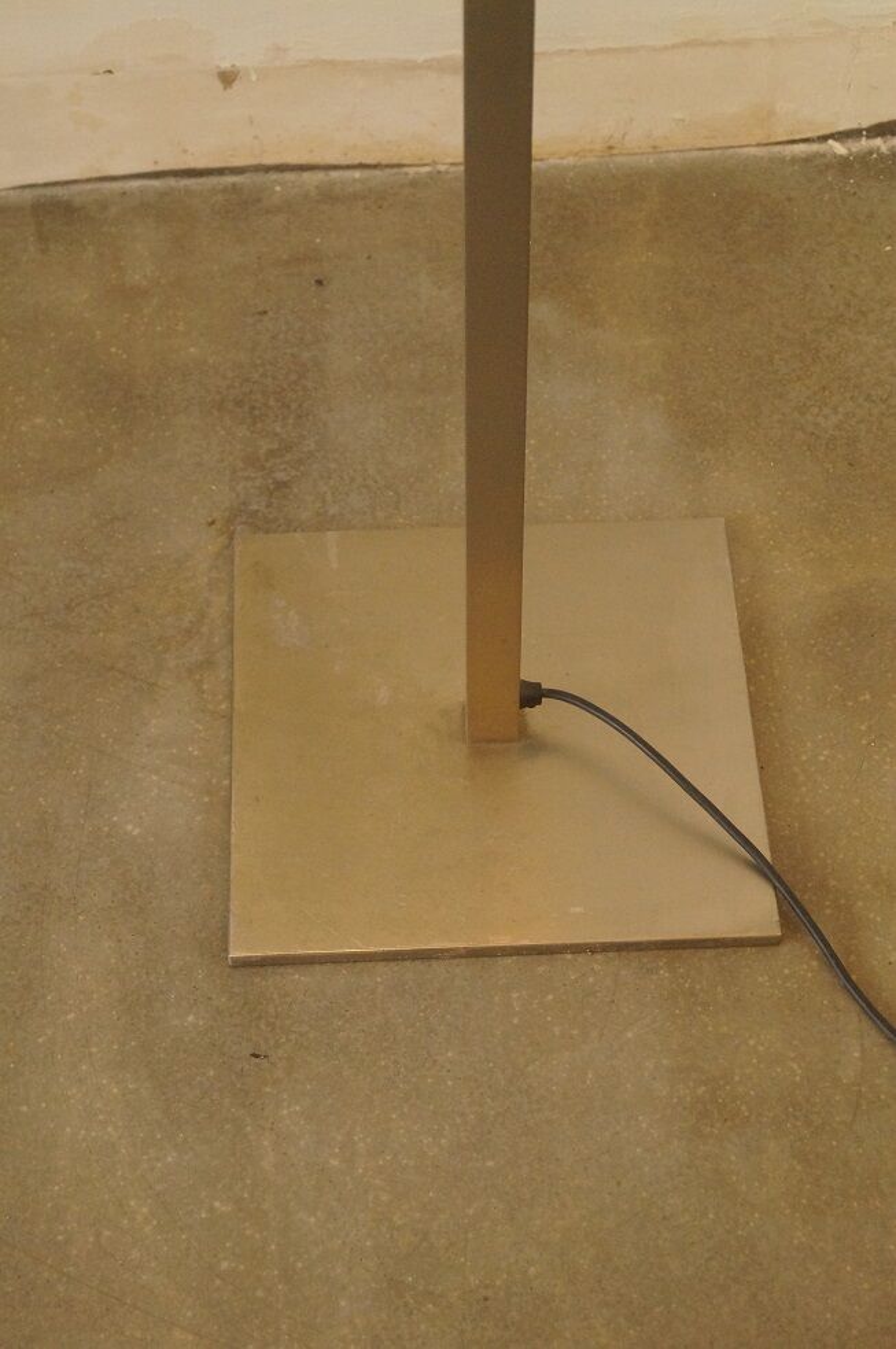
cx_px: 448
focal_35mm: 67
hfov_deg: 20.3
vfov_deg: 30.1
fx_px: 2507
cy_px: 674
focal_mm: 45
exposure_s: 1/80
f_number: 5.6
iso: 3200
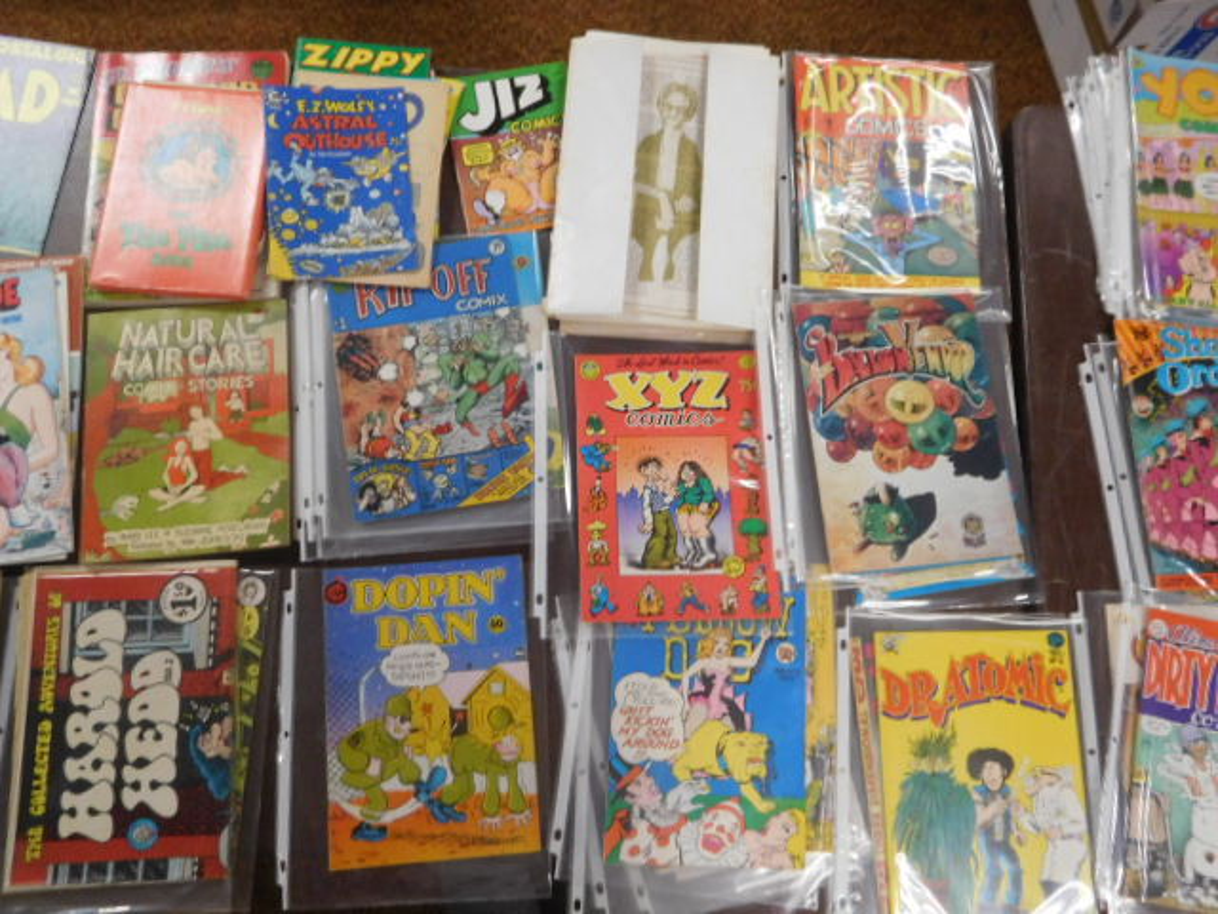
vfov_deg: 54.9
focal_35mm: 25
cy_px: 457
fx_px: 880
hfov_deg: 69.4
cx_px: 609
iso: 400
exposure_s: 1/15
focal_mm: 4.5
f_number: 3.4
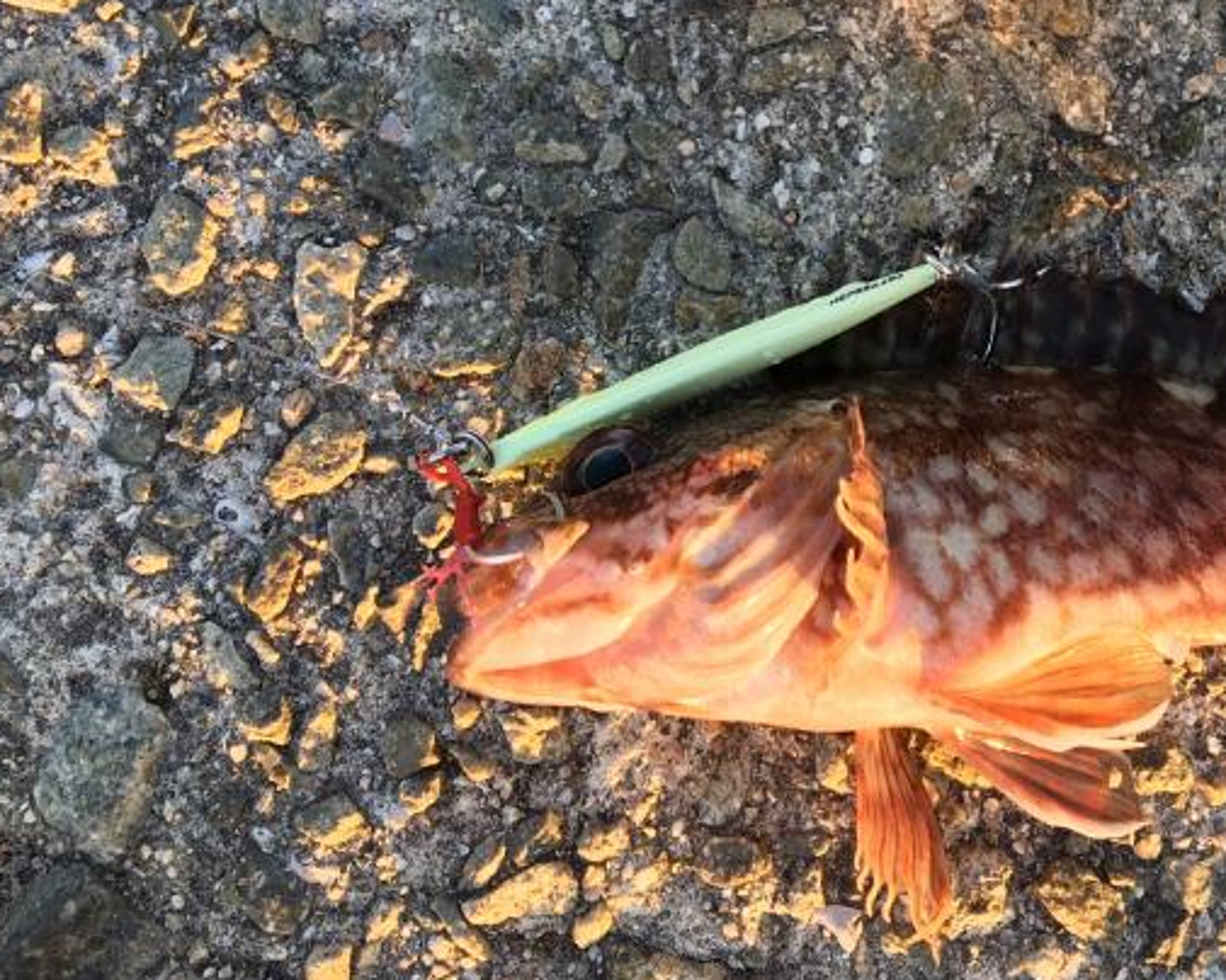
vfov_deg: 26.3
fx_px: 2032
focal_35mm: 56
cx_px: 991
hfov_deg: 32.6
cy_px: 116
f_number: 2.2
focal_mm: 4.15
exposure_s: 1/120
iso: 25
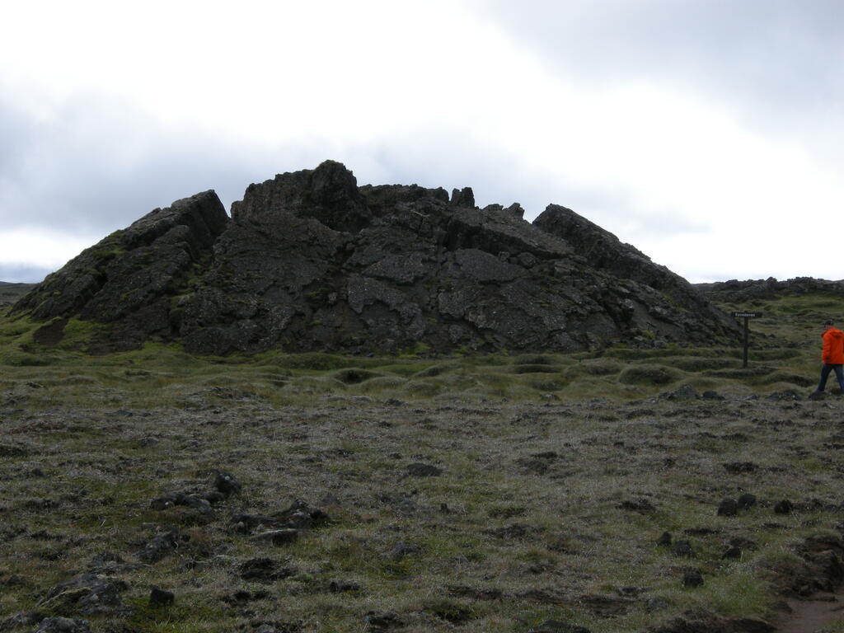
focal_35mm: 60
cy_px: 316
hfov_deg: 32.2
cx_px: 422
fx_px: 1463
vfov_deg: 24.4
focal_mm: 12.9
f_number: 6.1
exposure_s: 1/418
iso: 100
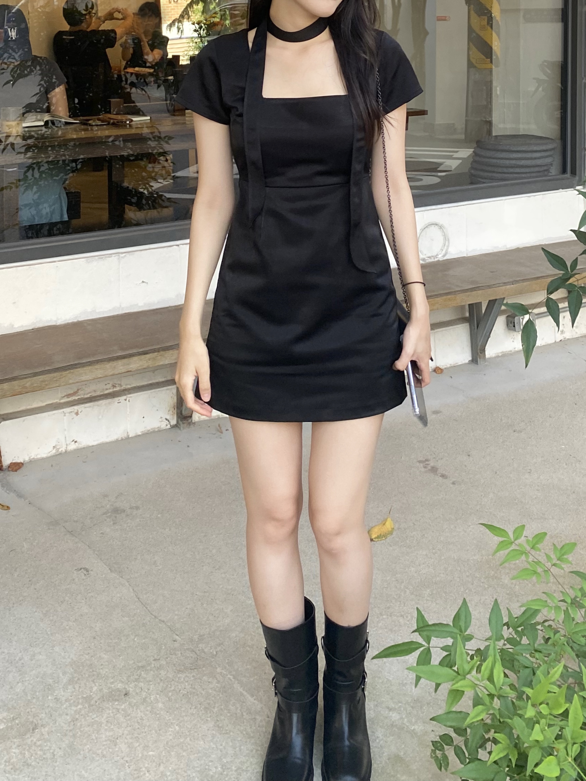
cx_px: 293
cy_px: 390
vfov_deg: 67.3
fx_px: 587
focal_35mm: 26
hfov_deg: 53.1
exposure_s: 1/116
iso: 125
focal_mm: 4.25
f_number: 1.8
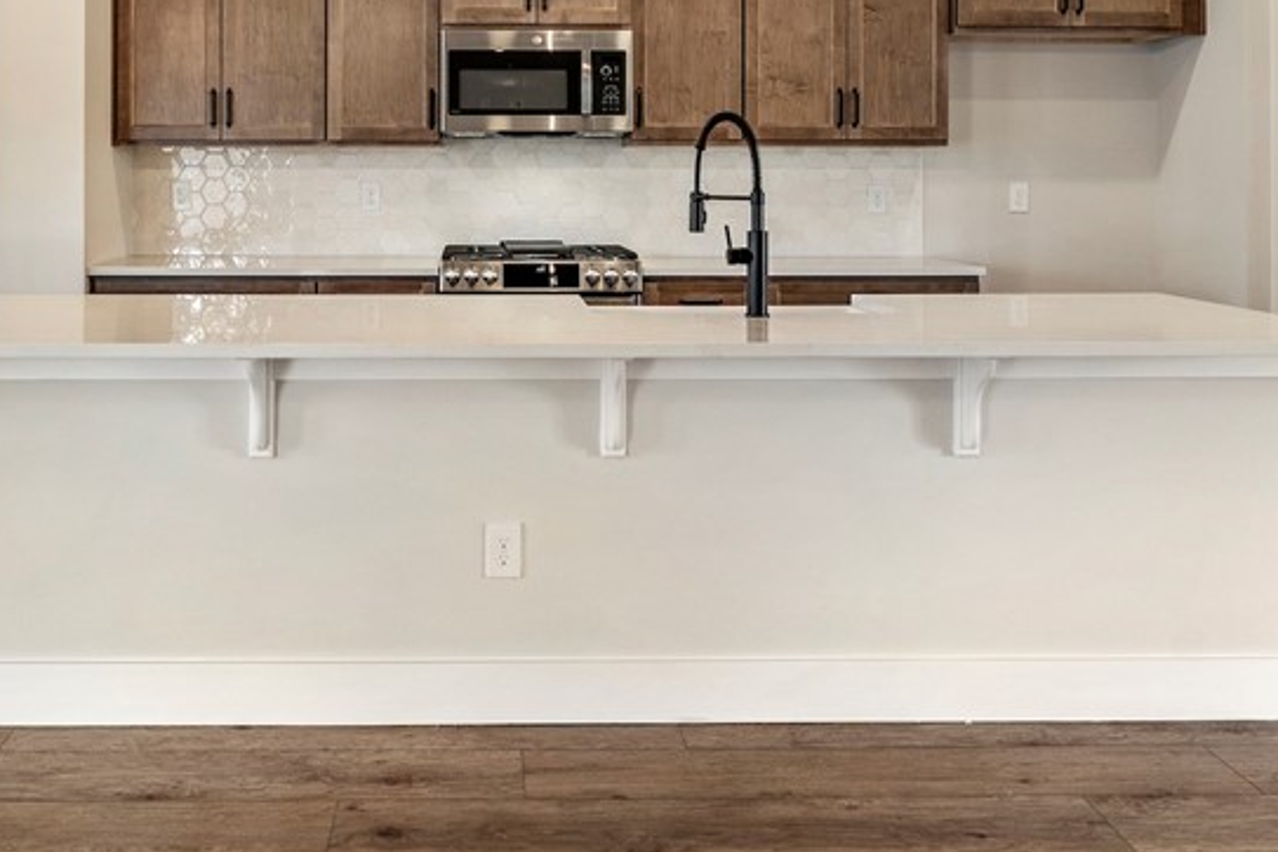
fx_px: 1285
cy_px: 161
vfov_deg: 35.4
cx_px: 504
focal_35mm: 36
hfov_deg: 52.5
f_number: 6.3
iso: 400
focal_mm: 18.1
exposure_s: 1/5
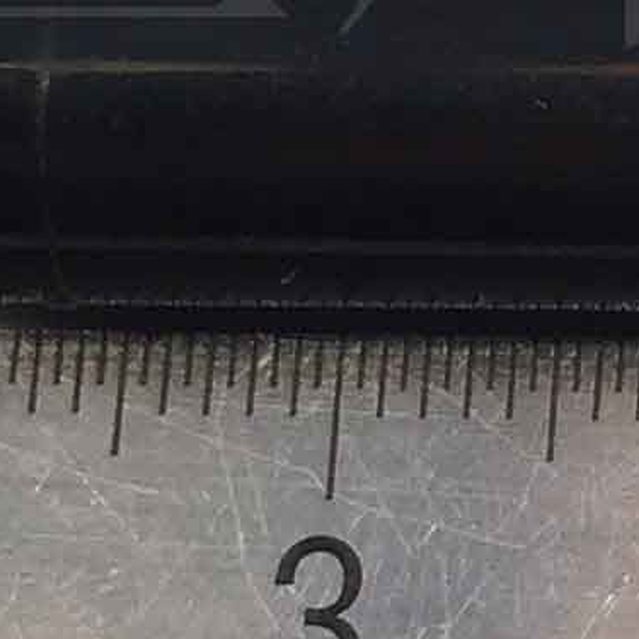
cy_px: -95
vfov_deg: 7.8
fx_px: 4657
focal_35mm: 223
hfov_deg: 7.6
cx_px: 1249
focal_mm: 4.15
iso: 50
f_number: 2.2
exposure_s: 1/100
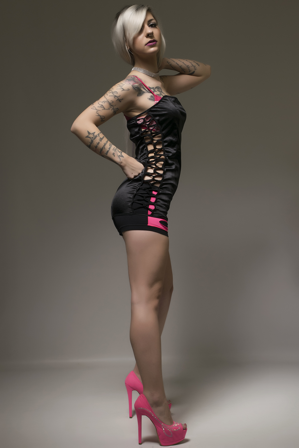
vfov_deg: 35.1
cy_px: 224
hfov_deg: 23.8
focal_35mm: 57
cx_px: 150
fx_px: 710
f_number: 14
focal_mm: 38
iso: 100
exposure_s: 1/100
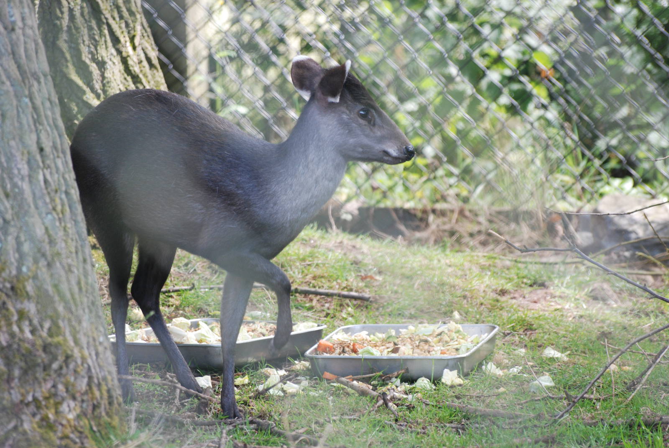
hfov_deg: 6.2
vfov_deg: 4.2
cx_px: 334
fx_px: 6140
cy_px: 224
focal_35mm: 330
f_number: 5.3
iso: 400
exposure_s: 1/125
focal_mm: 220
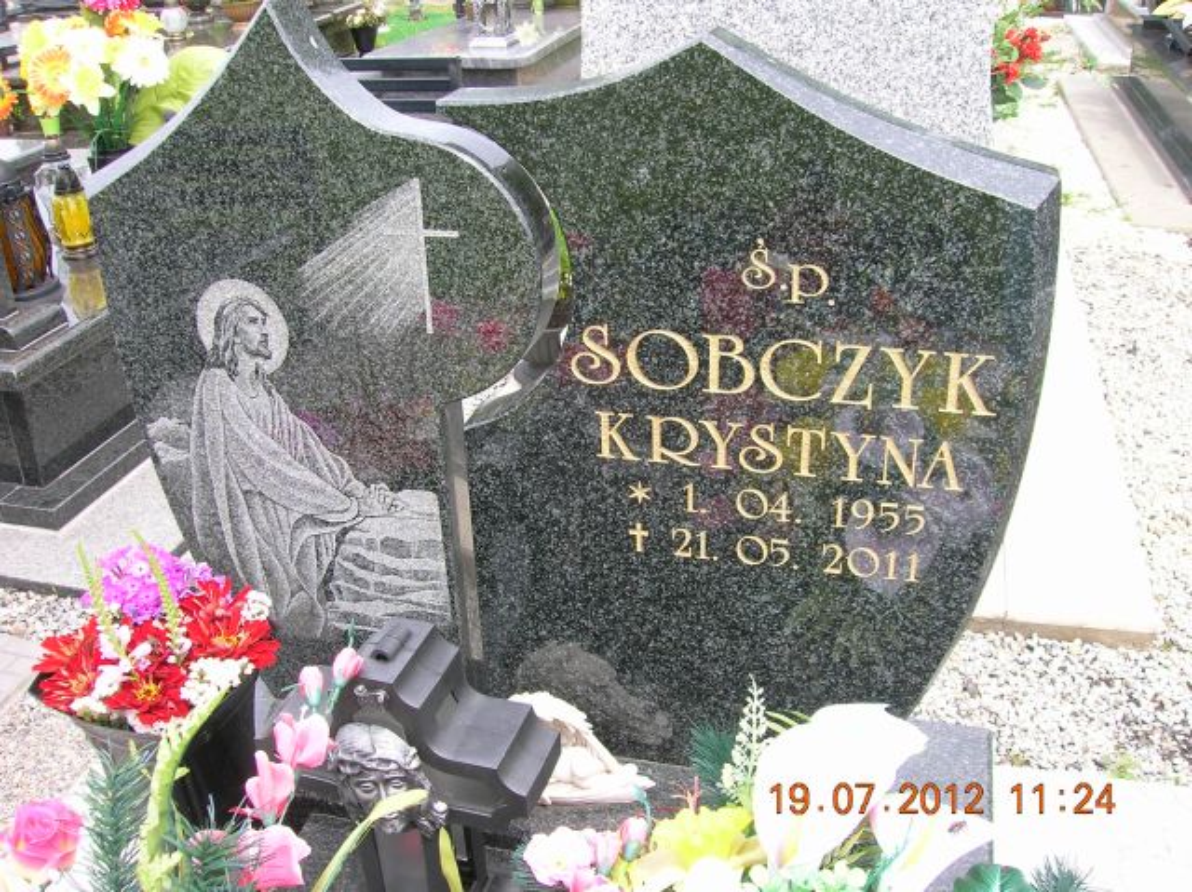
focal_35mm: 34
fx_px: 1170
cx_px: 596
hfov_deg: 54.0
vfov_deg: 41.7
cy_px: 446
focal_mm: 5.7
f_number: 4.9
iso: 50
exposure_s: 1/89.1
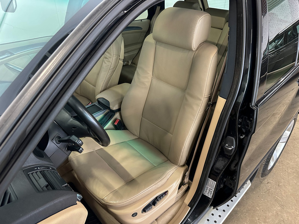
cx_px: 150
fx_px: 207
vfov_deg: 56.8
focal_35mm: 24
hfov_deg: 71.6
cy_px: 112
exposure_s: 1/50
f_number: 1.78
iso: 640
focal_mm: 6.86
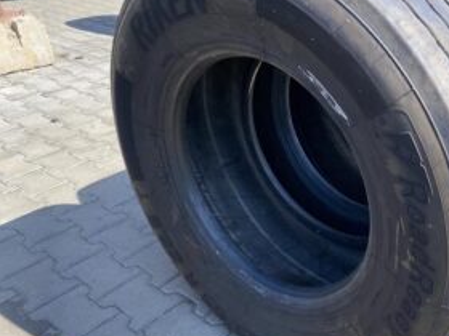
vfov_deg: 35.8
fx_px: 519
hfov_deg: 45.0
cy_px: 130
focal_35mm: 40
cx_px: 343
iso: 32
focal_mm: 4.25
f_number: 1.8
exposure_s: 1/772
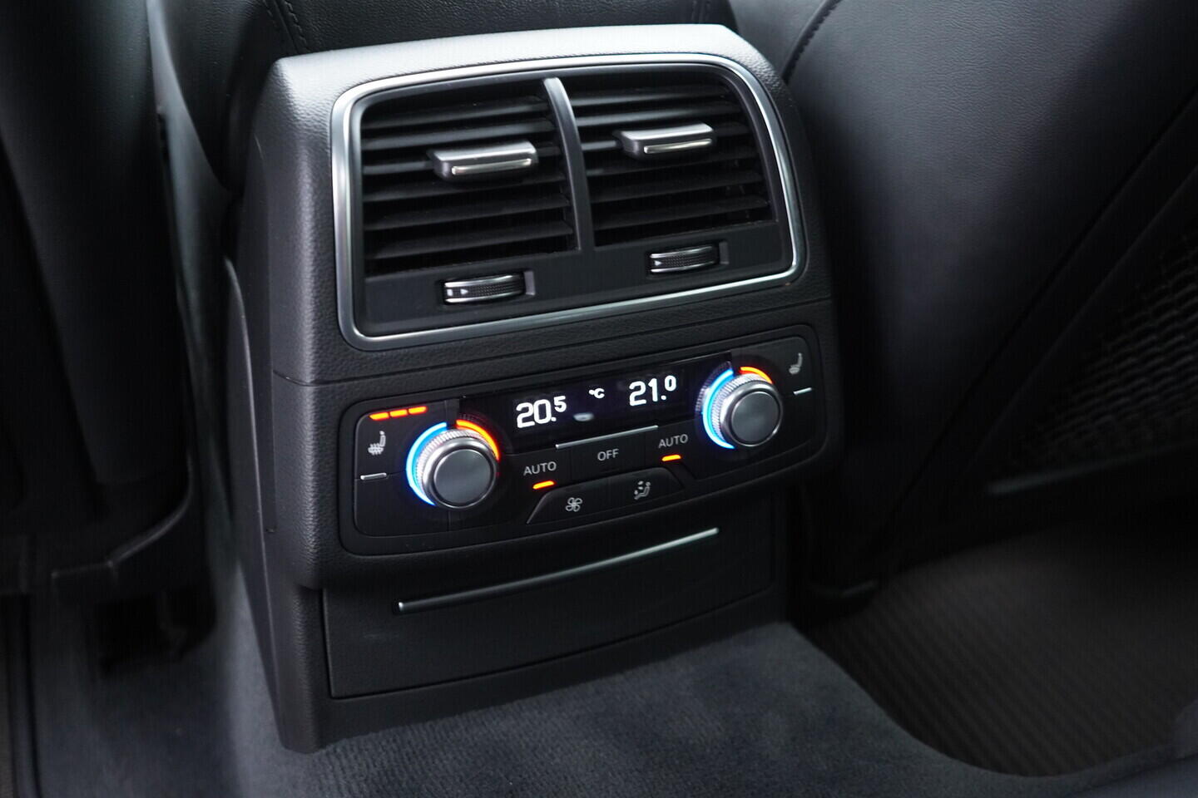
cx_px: 599
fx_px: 1198
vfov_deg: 36.9
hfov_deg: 53.1
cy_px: 399
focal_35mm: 36
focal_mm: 24
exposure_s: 1/40
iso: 2000
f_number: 2.8
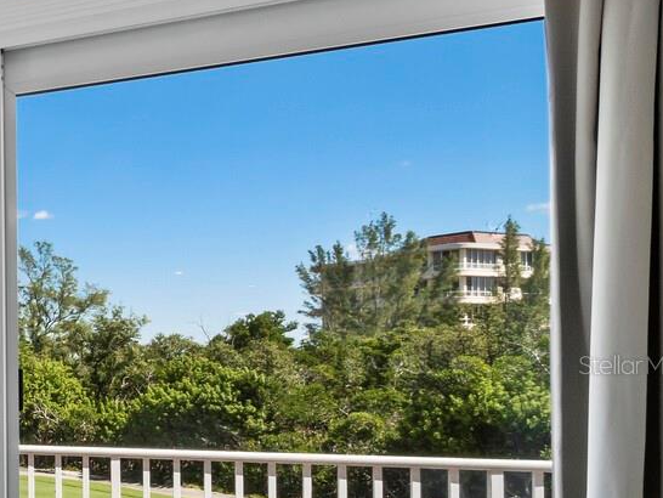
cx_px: -277
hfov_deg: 30.7
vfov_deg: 34.5
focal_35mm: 41
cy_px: 364
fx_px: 786
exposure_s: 1/20
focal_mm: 7
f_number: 11
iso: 250
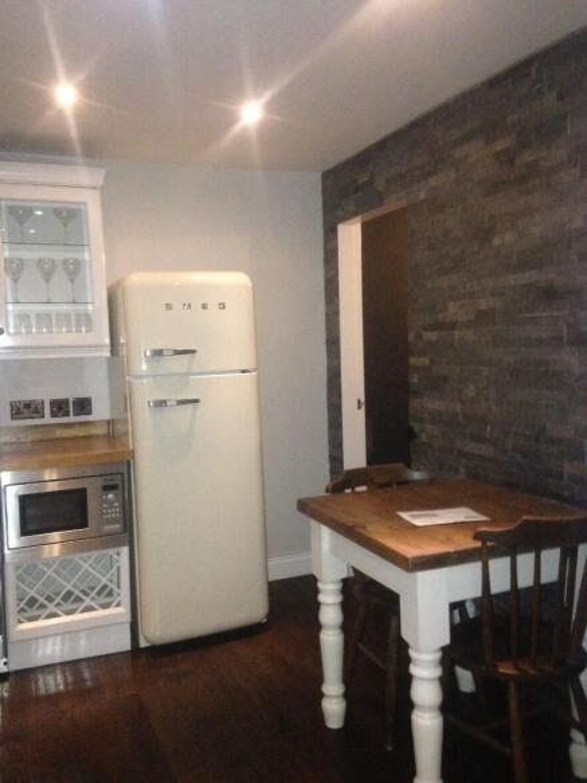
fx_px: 746
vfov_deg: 55.4
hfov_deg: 42.9
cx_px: 294
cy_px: 392
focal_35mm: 33
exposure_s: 1/16
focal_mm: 4.12
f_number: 2.4
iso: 500
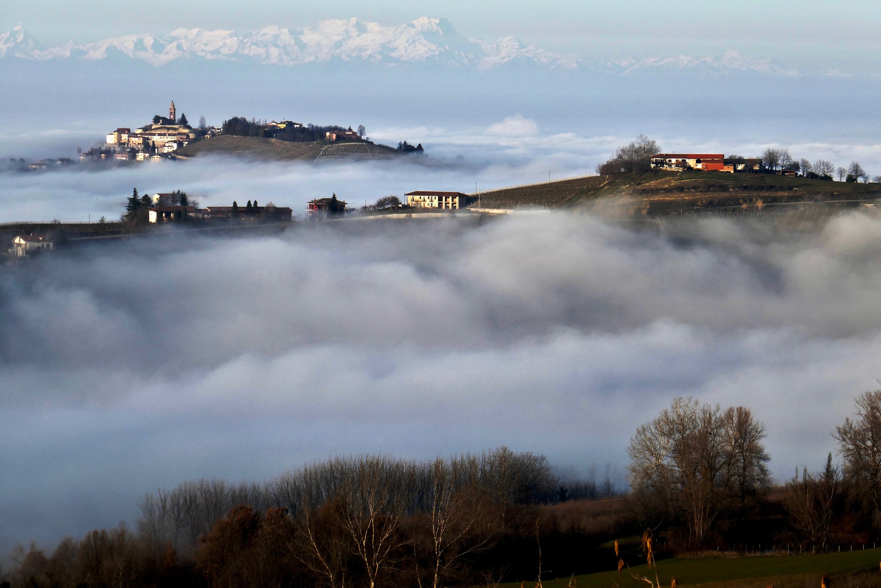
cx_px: 440
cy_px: 294
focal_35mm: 163
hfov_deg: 12.6
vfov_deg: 8.4
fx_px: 3989
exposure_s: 1/400
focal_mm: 59.3
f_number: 5.9
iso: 125
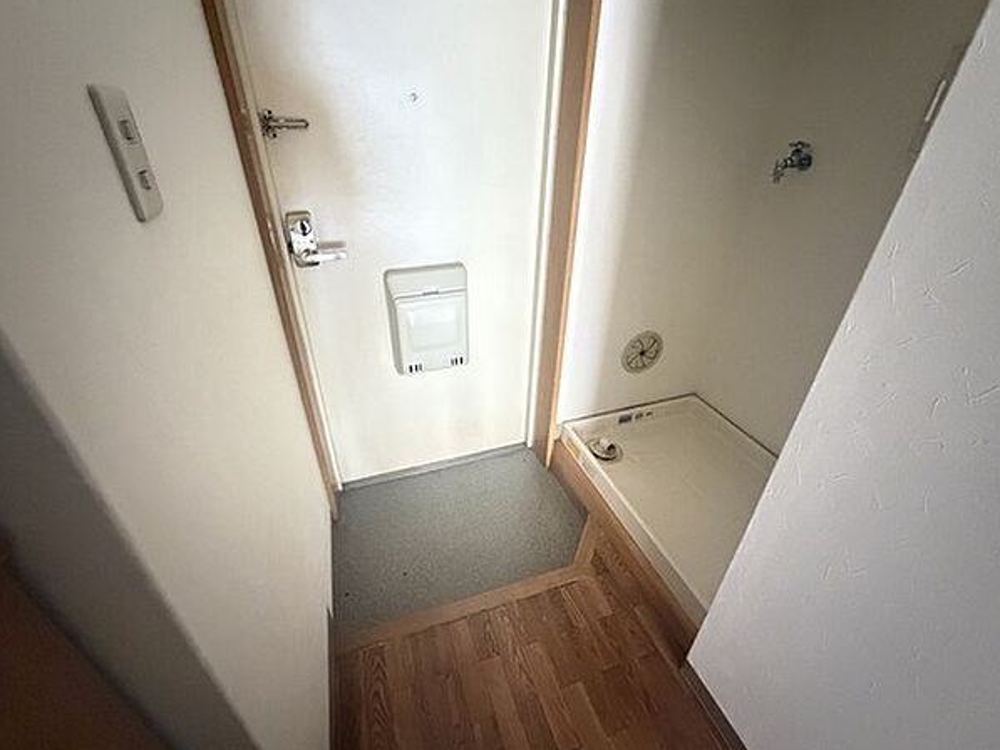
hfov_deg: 98.1
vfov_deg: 81.7
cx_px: 481
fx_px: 433
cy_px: 352
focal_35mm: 15
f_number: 2.2
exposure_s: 1/37
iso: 1600
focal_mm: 2.22
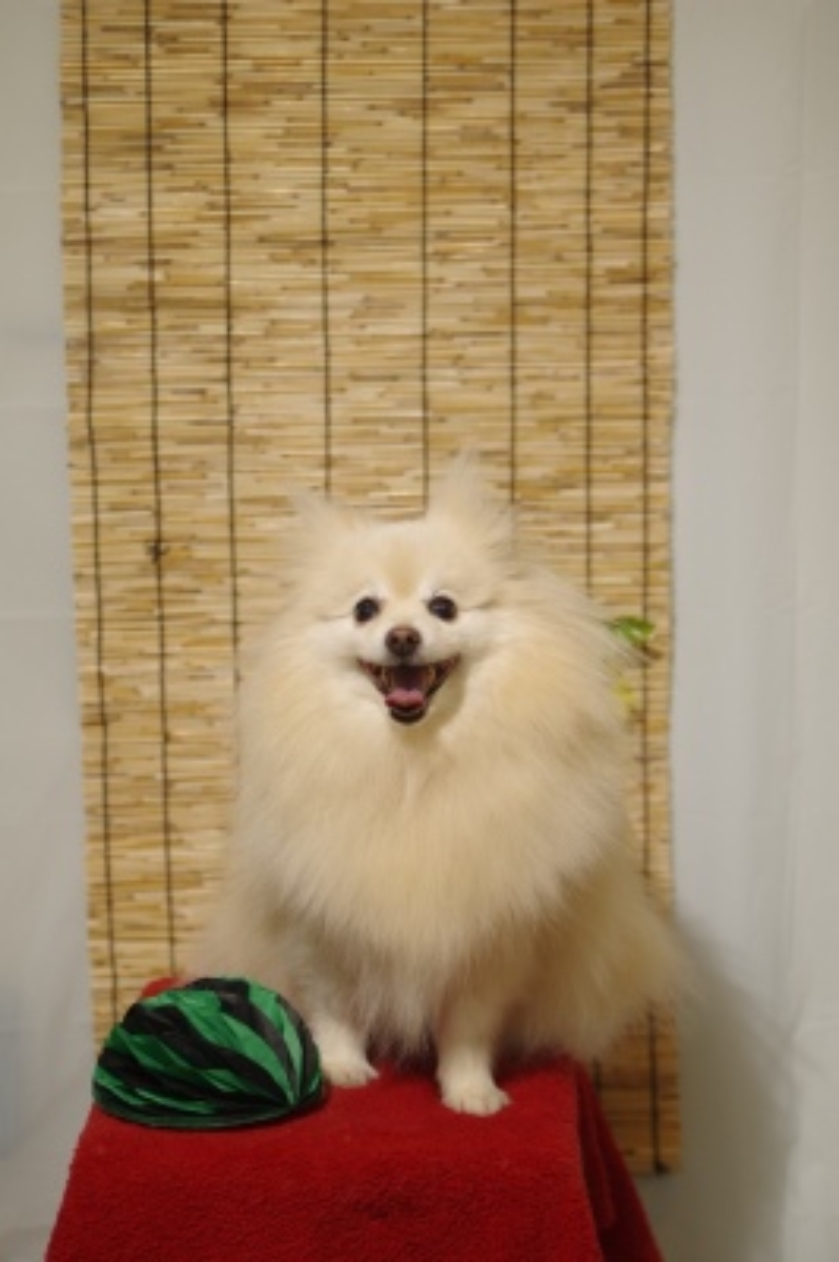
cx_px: 420
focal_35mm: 82
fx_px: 2871
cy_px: 631
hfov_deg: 16.6
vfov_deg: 24.8
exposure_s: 1/125
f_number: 2.8
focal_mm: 55
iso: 320
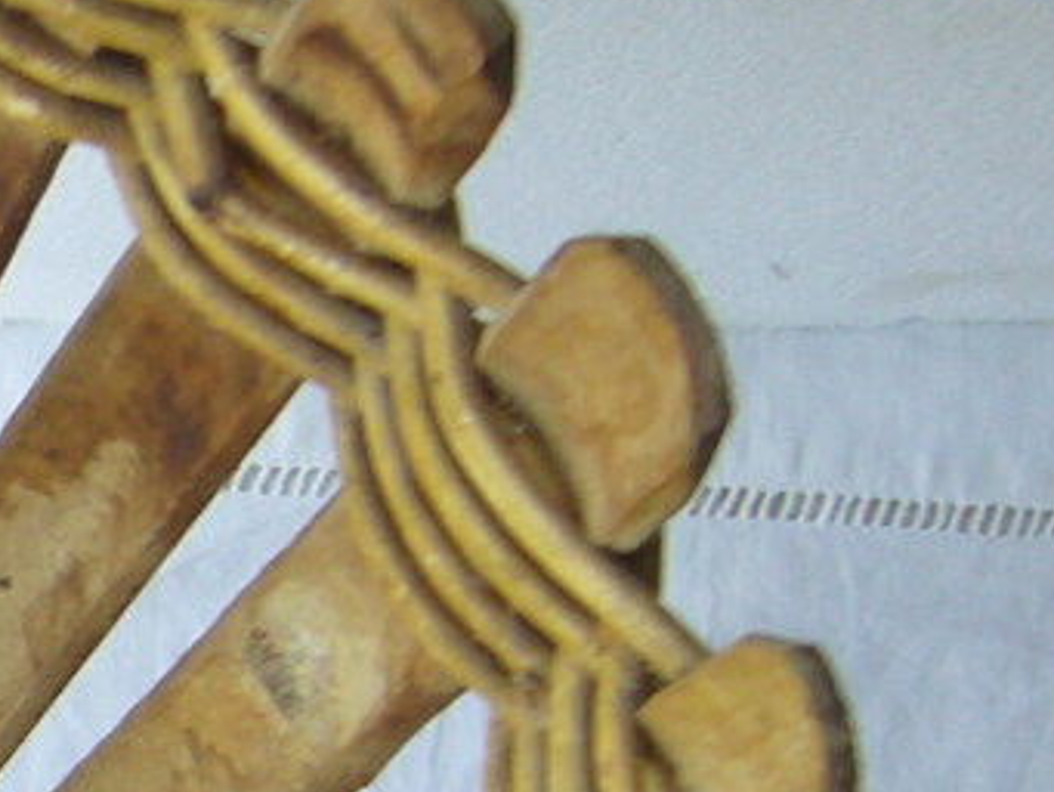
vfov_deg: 8.9
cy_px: 1067
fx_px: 4995
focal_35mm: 164
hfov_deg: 11.0
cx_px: -995
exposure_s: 1/40
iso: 80
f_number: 2.8
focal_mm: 5.8
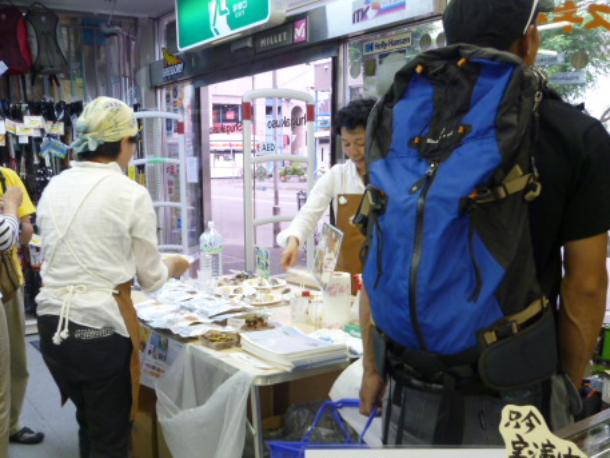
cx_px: 238
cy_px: 316
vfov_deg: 40.1
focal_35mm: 35
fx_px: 617
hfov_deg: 52.2
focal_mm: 4.5
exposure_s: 1/30
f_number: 2.8
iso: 125
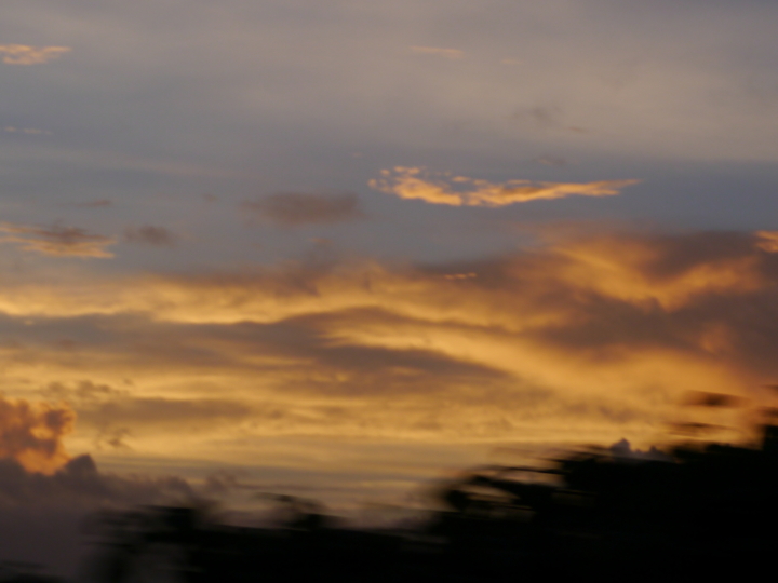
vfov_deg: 8.8
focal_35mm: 169
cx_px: 389
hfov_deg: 11.7
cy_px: 292
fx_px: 3798
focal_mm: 42
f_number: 7.1
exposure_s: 1/200
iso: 160
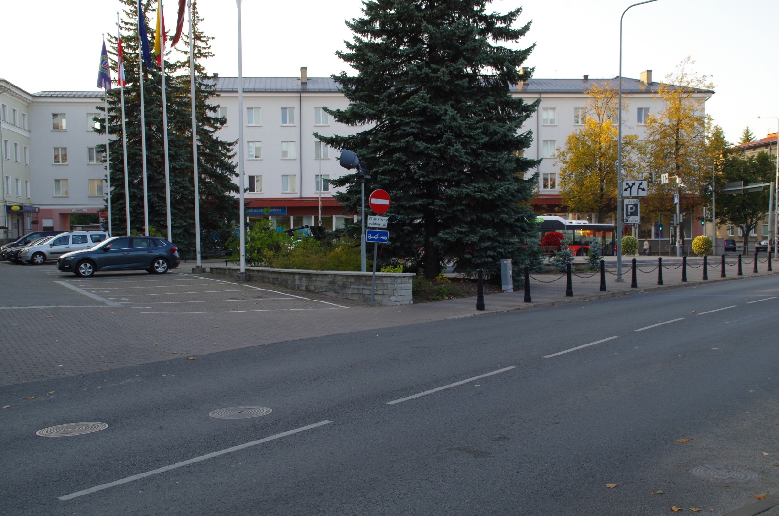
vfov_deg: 31.8
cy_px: 258
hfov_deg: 46.5
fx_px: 907
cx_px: 390
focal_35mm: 42
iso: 250
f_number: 10
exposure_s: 1/50
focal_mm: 28
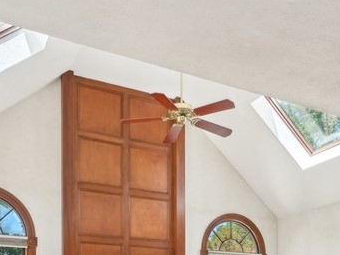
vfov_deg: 28.9
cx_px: 190
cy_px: 310
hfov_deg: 43.8
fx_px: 422
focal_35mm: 43
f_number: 2.8
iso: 640
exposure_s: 1/640
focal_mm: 14
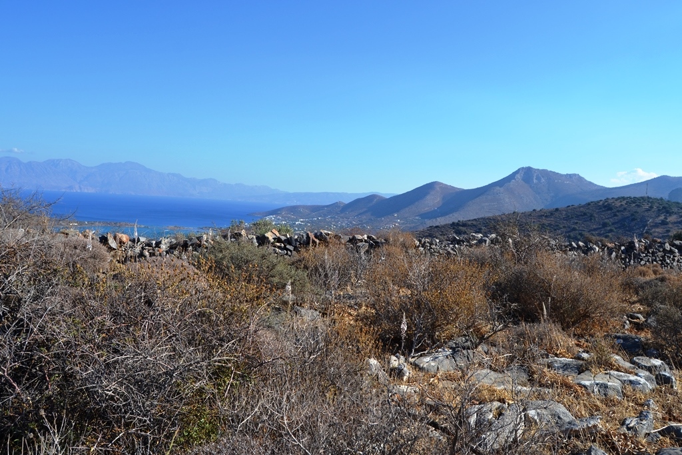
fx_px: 512
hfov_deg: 67.4
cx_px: 341
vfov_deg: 47.9
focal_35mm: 27
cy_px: 228
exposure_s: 1/250
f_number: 8
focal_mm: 18
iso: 100
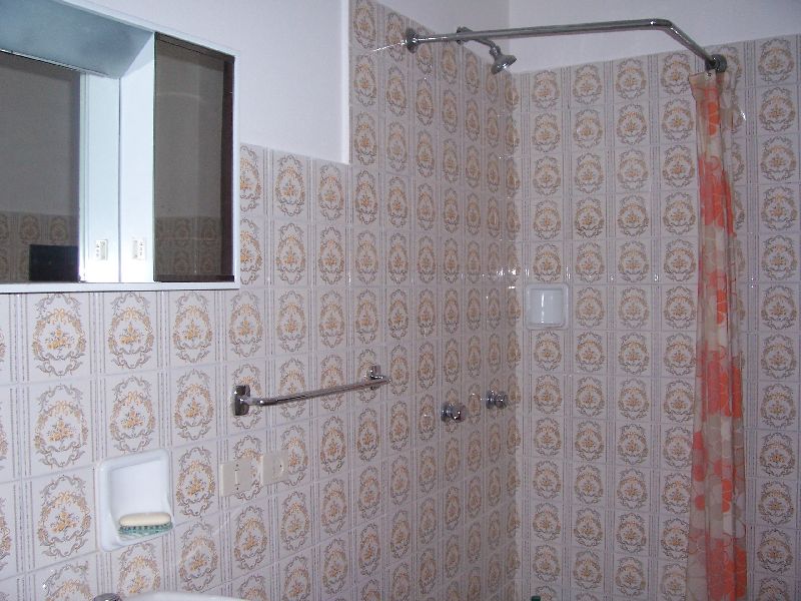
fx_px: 787
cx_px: 400
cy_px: 300
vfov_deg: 41.8
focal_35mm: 34
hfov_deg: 54.0
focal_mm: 5.6
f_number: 2.7
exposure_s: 1/60
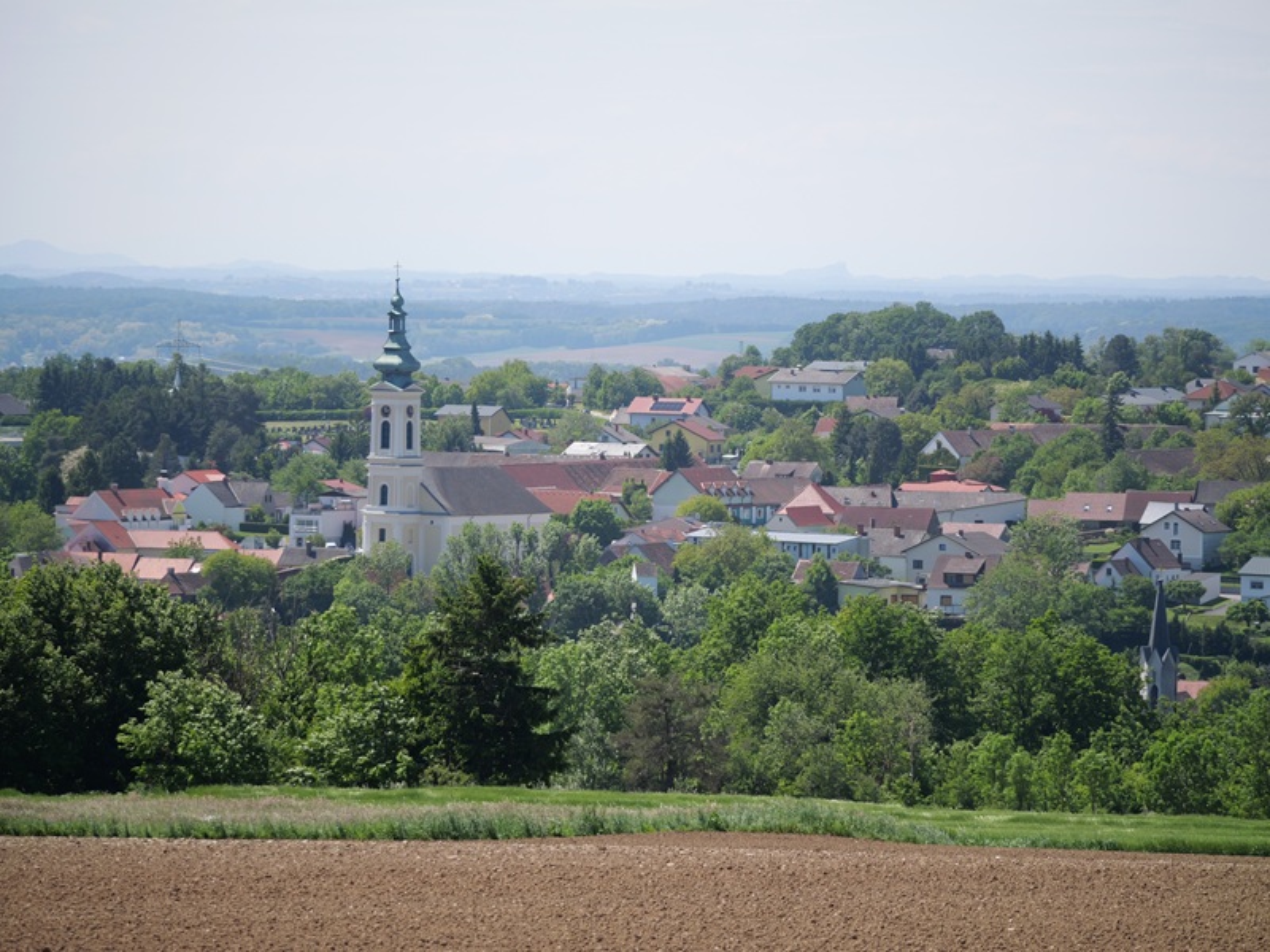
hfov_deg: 9.9
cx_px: 635
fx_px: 7338
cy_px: 476
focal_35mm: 200
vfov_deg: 7.4
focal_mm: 100
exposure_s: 1/500
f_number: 4
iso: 100
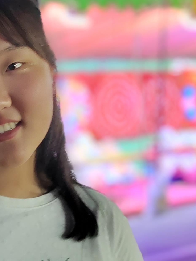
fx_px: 672
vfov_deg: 21.6
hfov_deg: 16.3
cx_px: 0
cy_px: 225
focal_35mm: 89
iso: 899
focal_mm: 5.52
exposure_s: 1/25
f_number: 1.9
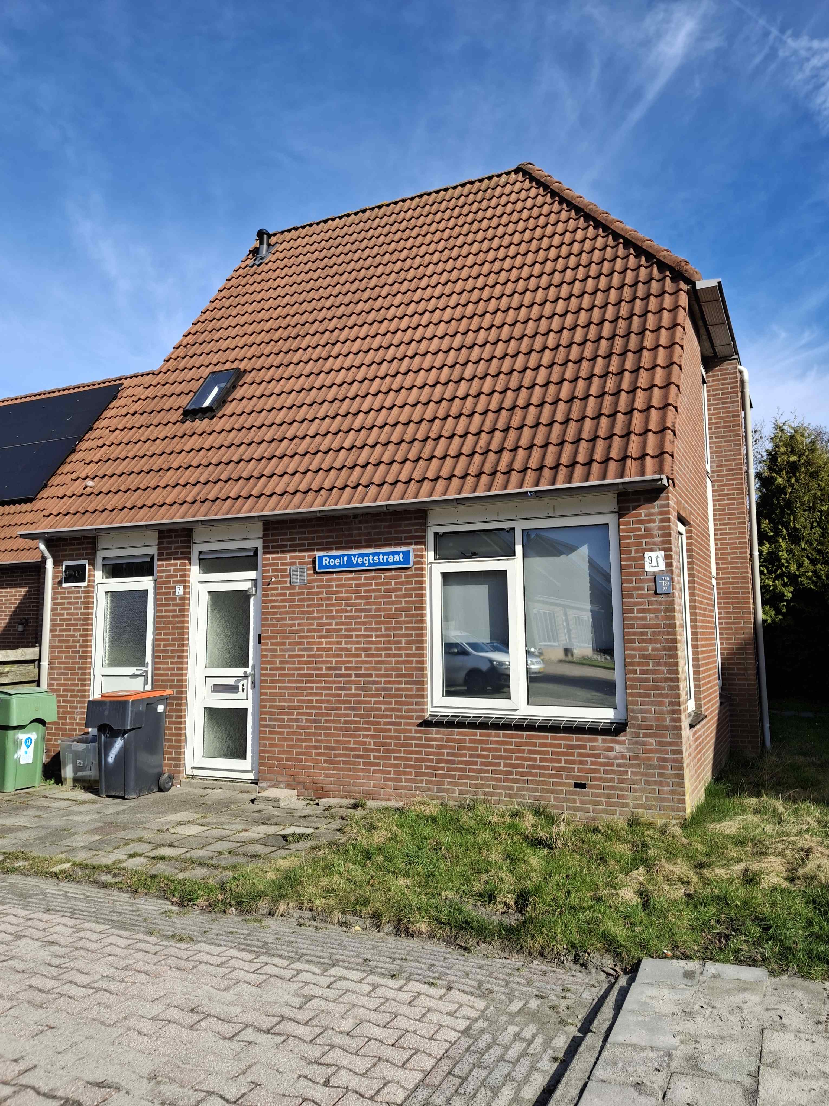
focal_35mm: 25
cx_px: 414
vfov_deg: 69.4
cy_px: 553
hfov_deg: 54.9
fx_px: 798
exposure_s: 1/937
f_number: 1.8
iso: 25
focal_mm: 4.69
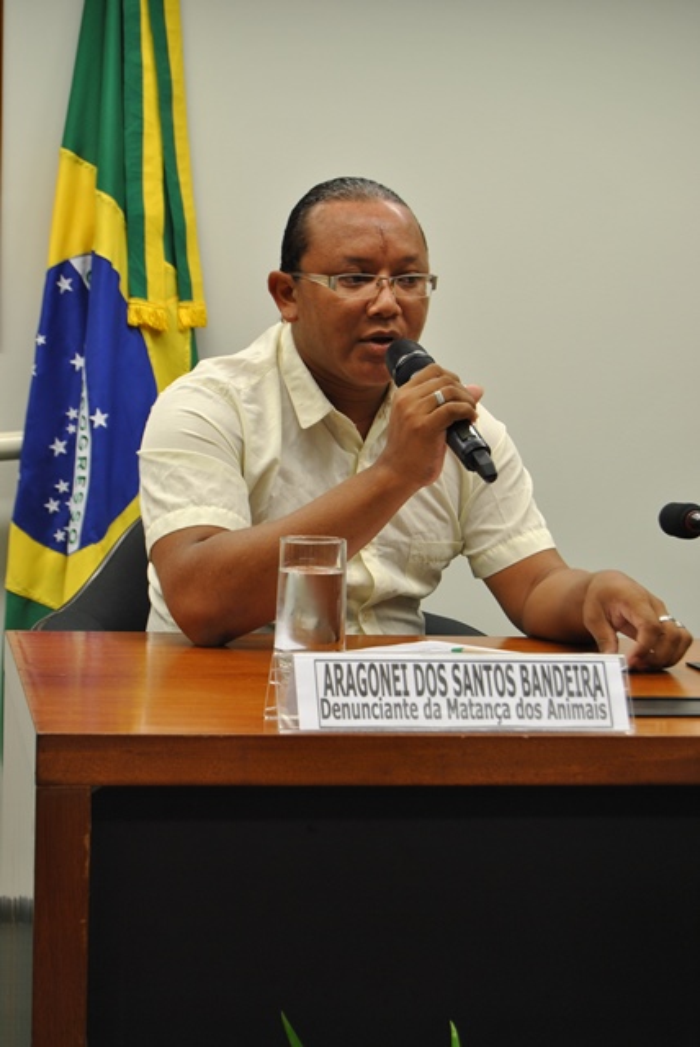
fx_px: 2401
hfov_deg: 16.6
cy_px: 524
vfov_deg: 24.6
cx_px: 350
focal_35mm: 82
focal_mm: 55
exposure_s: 1/30
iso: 220
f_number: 5.6
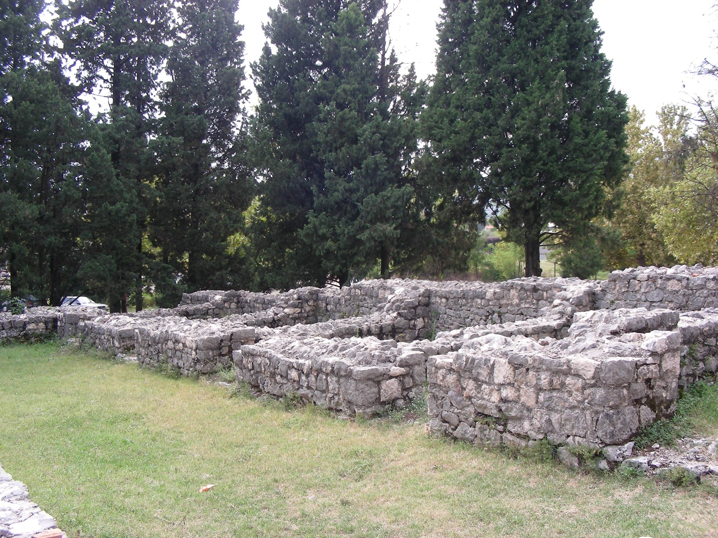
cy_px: 269
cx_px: 359
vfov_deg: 37.7
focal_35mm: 38
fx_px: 788
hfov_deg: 49.0
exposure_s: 1/95.7
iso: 50
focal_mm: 6.3
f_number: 4
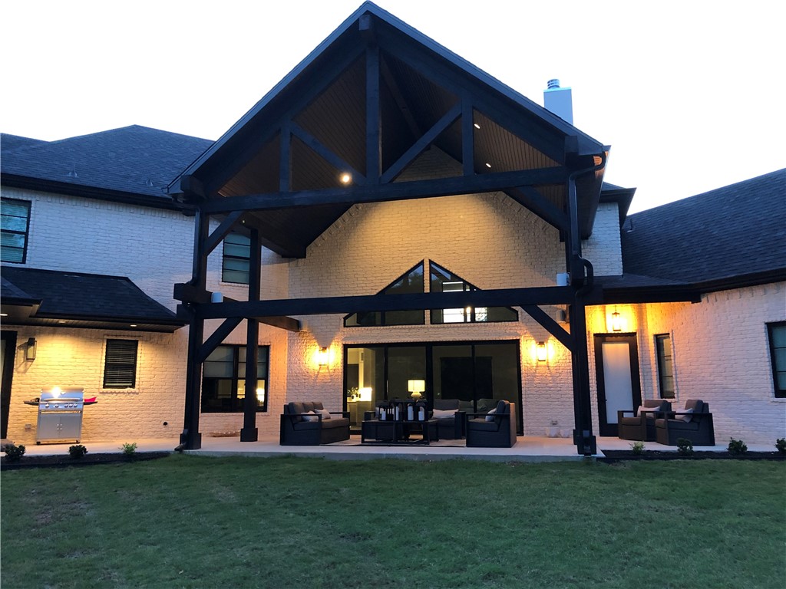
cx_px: 393
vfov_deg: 49.7
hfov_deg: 63.4
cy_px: 294
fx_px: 636
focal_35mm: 28
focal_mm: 4
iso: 100
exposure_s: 1/11
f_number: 1.8
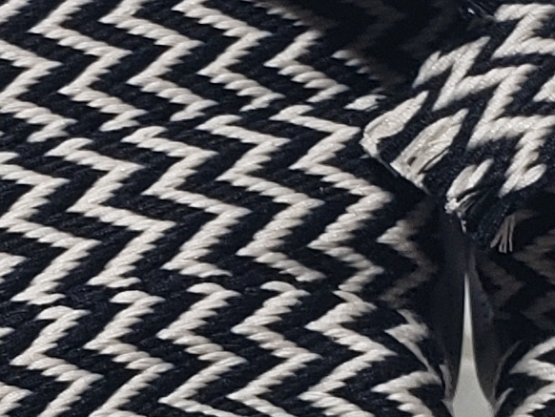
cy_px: 463
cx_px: 136
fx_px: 2887
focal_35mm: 180
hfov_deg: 11.0
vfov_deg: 8.2
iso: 50
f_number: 2.4
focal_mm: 4.3
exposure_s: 1/219
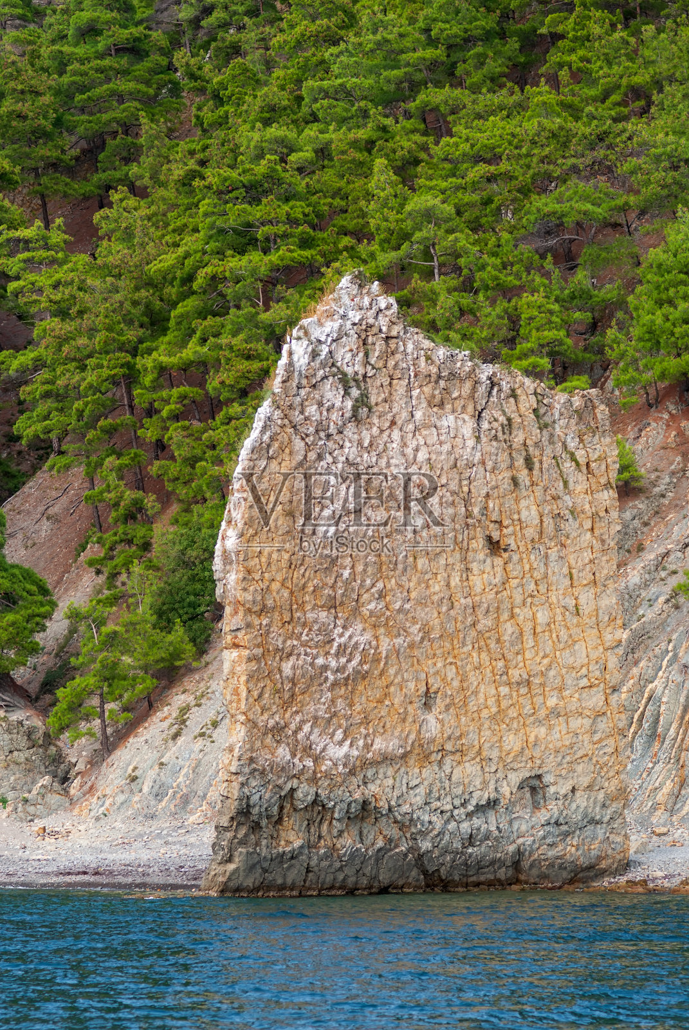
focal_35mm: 128
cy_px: 515
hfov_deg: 10.8
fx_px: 3650
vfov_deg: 16.1
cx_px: 344
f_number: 3.3
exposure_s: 1/750
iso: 100
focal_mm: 85
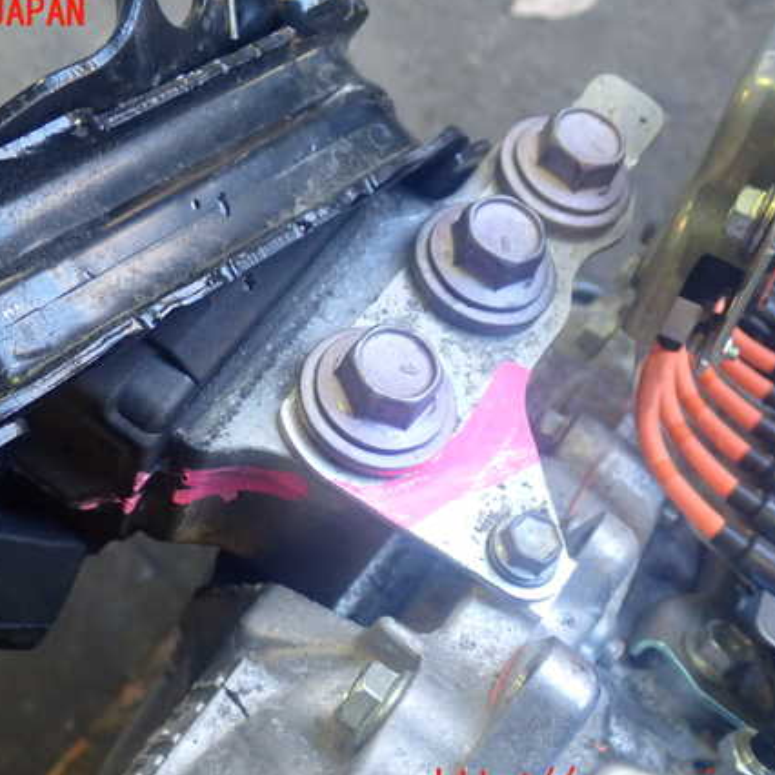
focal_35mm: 51
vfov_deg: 33.4
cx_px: 300
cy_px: 400
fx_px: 1292
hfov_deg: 33.3
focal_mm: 7.31
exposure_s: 1/40
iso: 400
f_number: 2.8
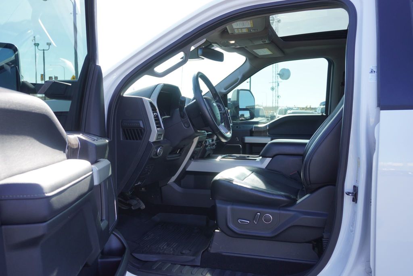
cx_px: 206
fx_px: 362
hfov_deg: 59.5
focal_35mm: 32
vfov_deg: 41.8
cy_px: 138
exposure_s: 1/100
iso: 100
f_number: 5
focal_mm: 21
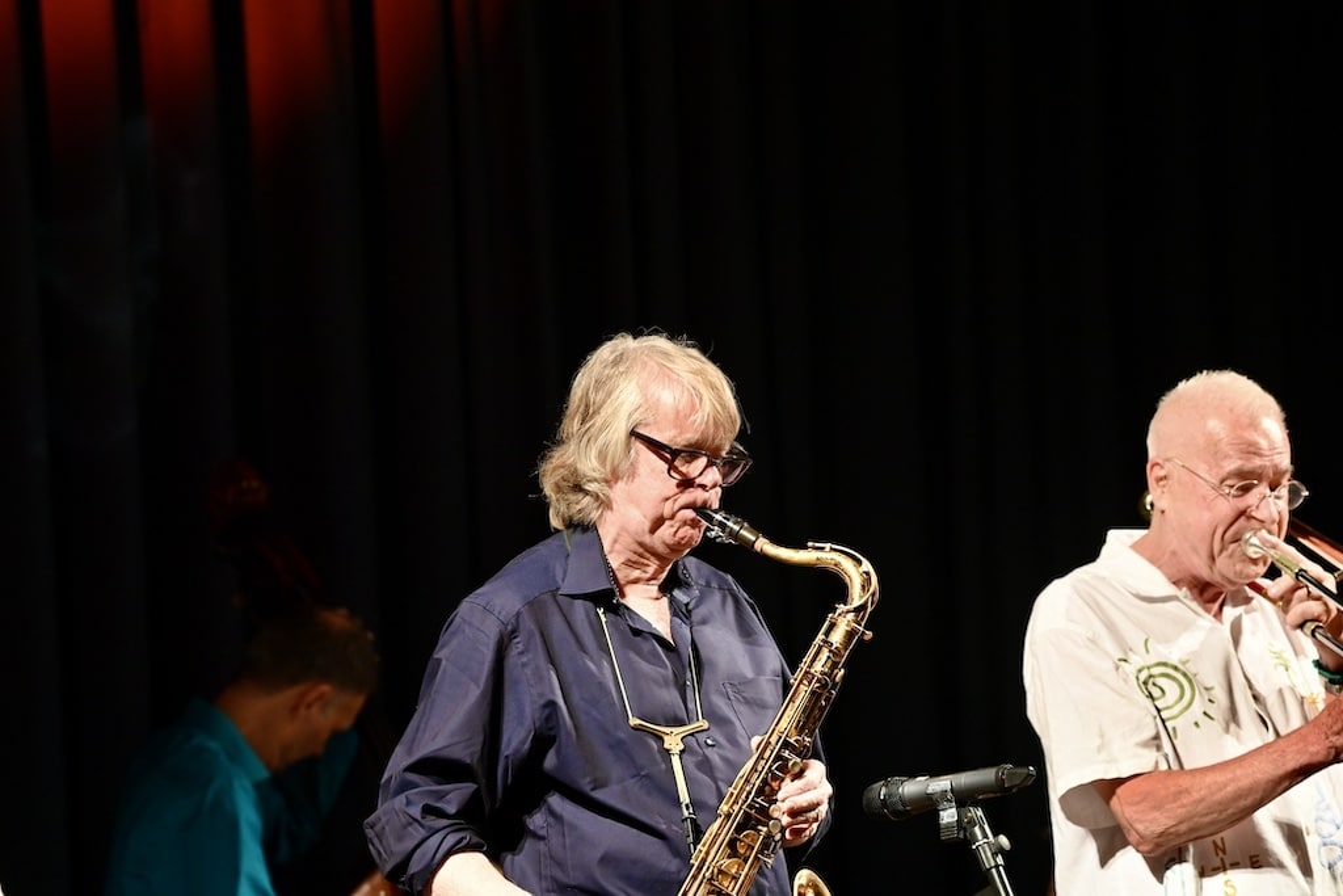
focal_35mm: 200
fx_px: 7462
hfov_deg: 10.3
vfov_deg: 6.9
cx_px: 672
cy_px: 448
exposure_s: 1/100
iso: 1600
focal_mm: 200
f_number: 5.6
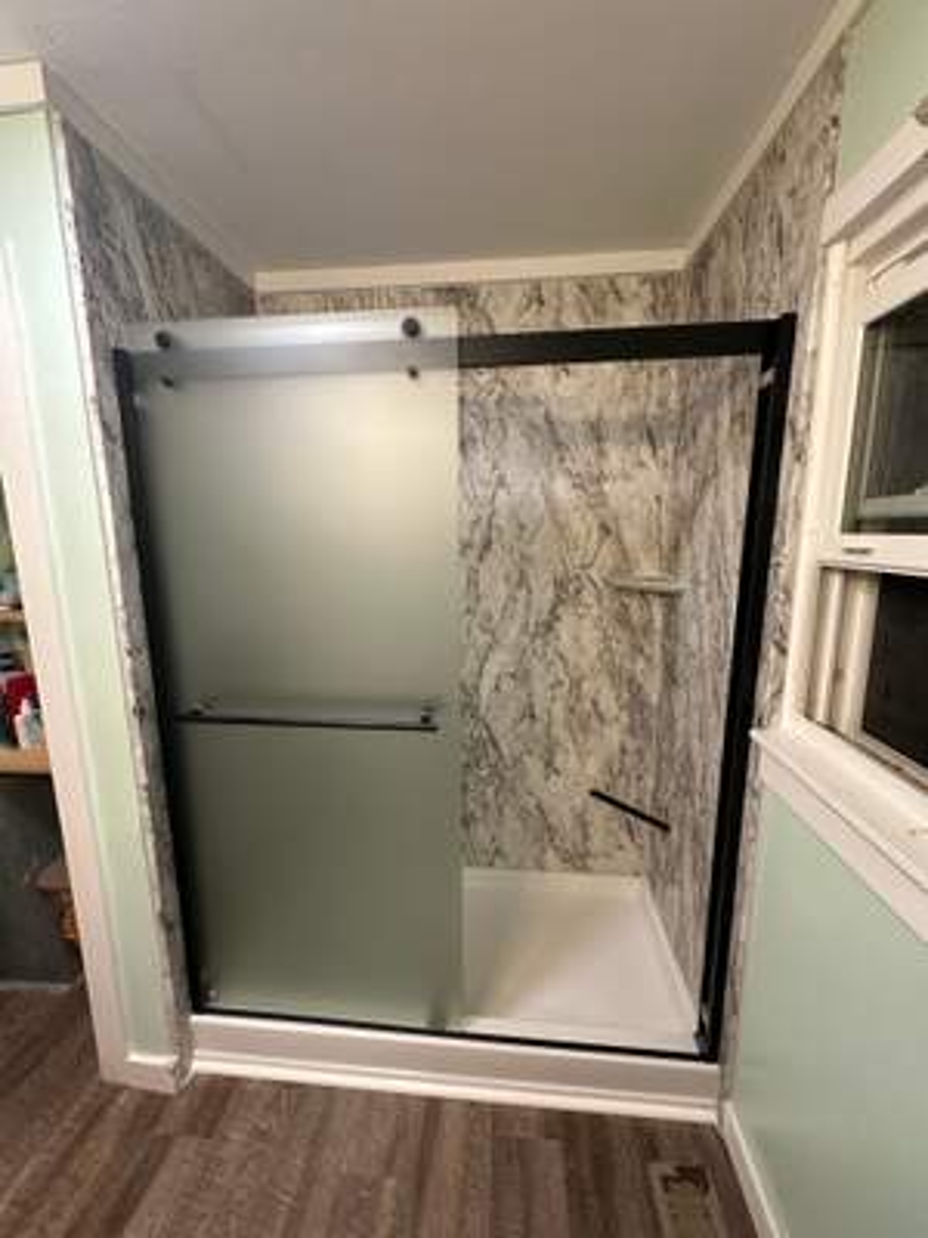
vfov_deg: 102.1
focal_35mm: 14
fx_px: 500
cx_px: 464
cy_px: 619
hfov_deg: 85.7
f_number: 2.2
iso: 160
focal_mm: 2.22
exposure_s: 1/60
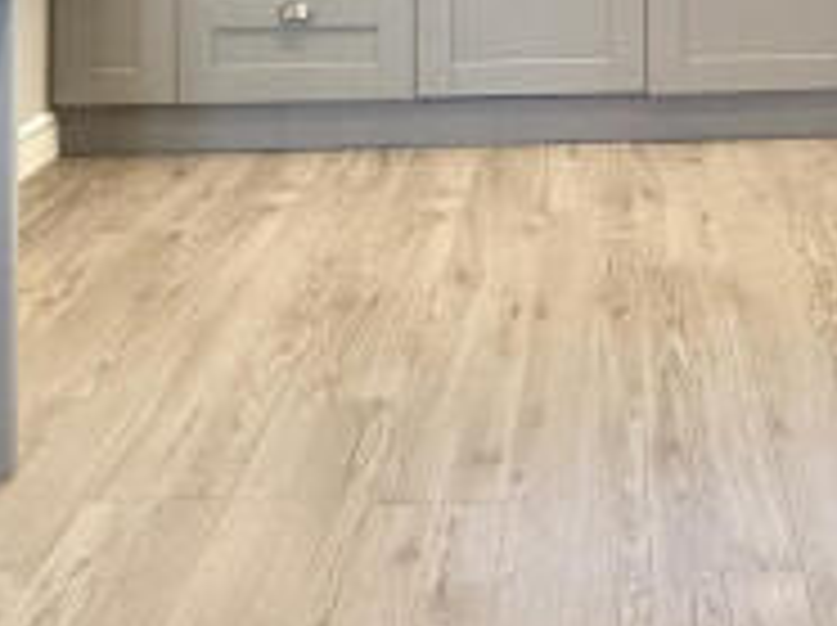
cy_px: -245
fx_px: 1063
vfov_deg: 26.3
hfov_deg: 41.0
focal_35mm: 44
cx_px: 682
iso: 200
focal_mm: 2.22
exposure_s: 1/100
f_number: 2.2
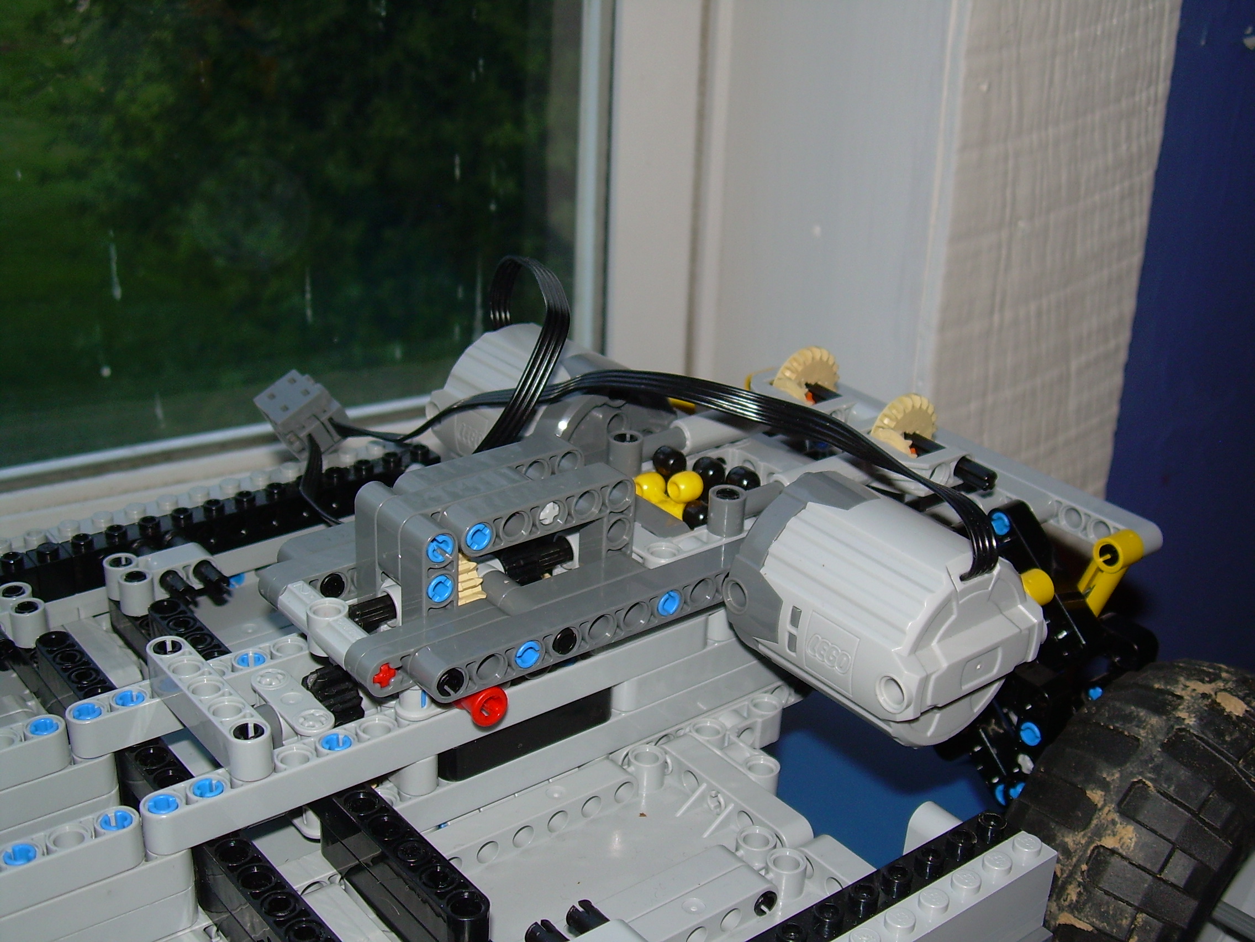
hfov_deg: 42.9
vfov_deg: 32.9
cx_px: 628
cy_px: 471
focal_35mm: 44
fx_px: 1595
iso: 50
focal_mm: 7.2
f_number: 2.9
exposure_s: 1/60
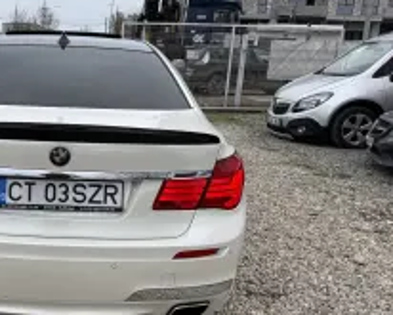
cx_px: 53
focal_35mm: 41
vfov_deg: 36.5
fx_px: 477
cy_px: 168
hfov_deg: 41.8
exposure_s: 1/1018
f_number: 1.78
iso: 80
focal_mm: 6.76
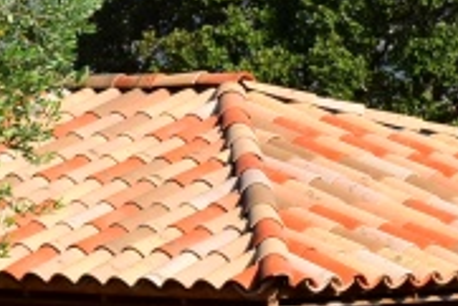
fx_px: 5322
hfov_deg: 4.9
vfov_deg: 3.3
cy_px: 87
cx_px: 197
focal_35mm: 418
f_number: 14
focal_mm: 42
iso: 400
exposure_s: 1/800
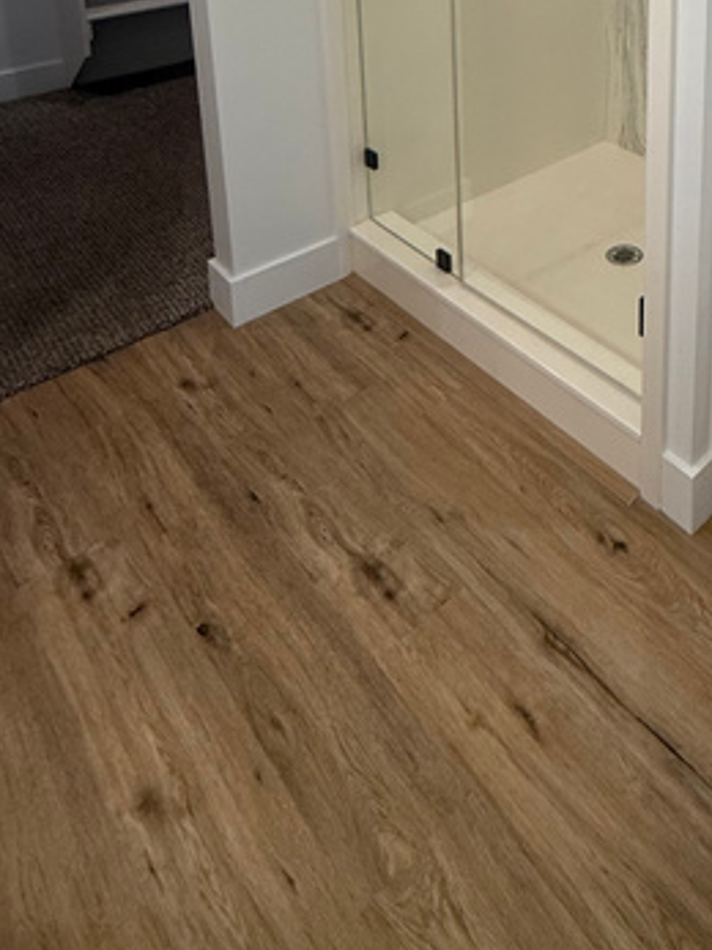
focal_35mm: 31
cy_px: -55
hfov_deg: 40.9
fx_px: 851
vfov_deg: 46.1
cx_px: 676
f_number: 2.2
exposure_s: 1/120
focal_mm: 2.22
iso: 125
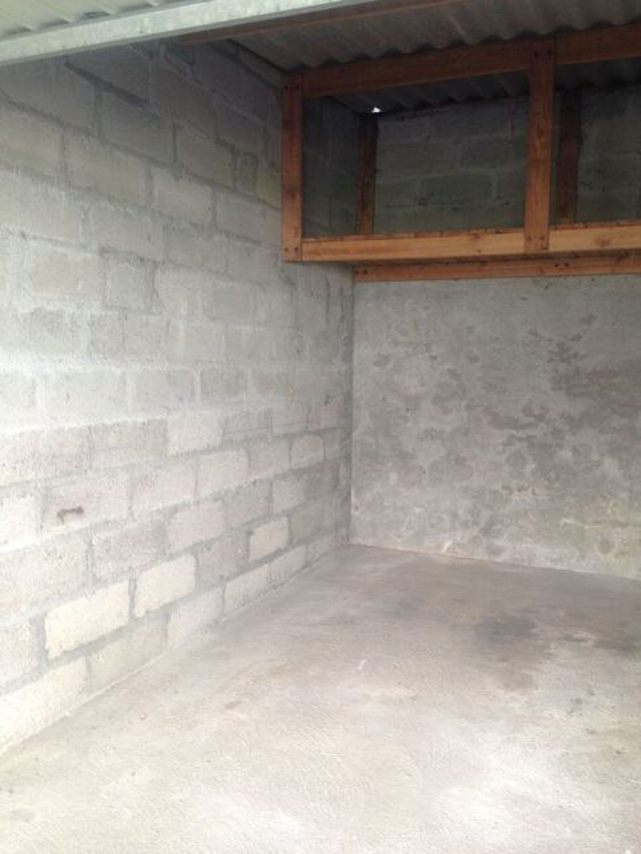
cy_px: 427
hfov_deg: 42.9
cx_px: 320
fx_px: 815
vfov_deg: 55.4
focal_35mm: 33
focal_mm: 4.12
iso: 64
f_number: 2.4
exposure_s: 1/20
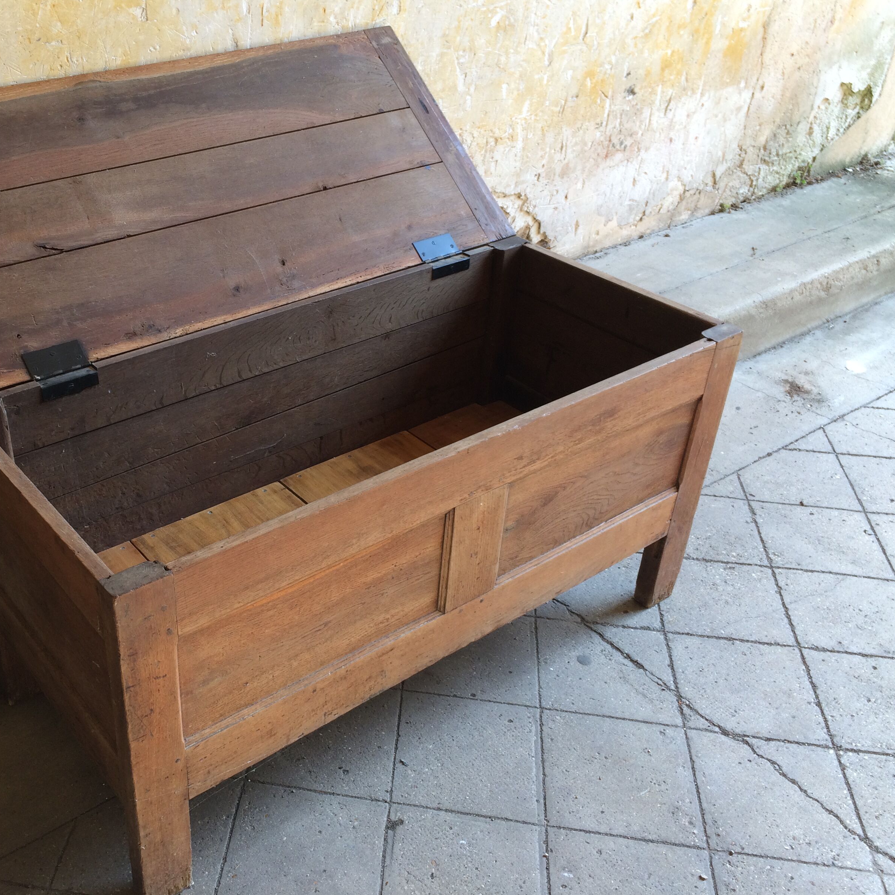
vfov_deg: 47.2
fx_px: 1024
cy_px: 451
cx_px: 300
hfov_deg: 46.5
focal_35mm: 35
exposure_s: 1/102
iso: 32
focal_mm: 4.15
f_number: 2.2
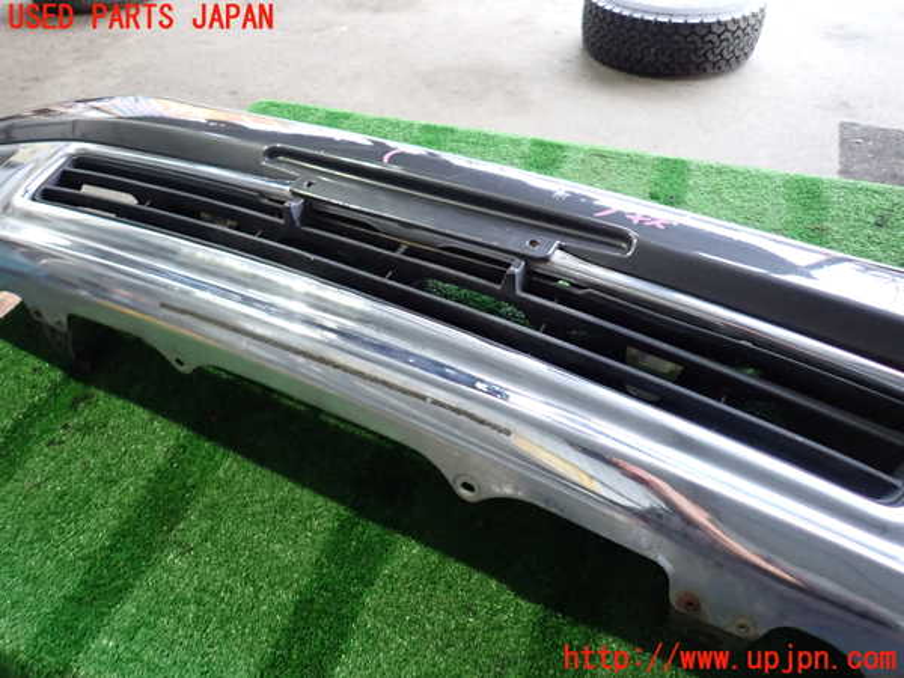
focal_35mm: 25
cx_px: 452
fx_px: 653
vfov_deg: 54.9
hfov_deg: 69.4
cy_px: 339
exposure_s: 1/30
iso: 250
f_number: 2
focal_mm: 4.5
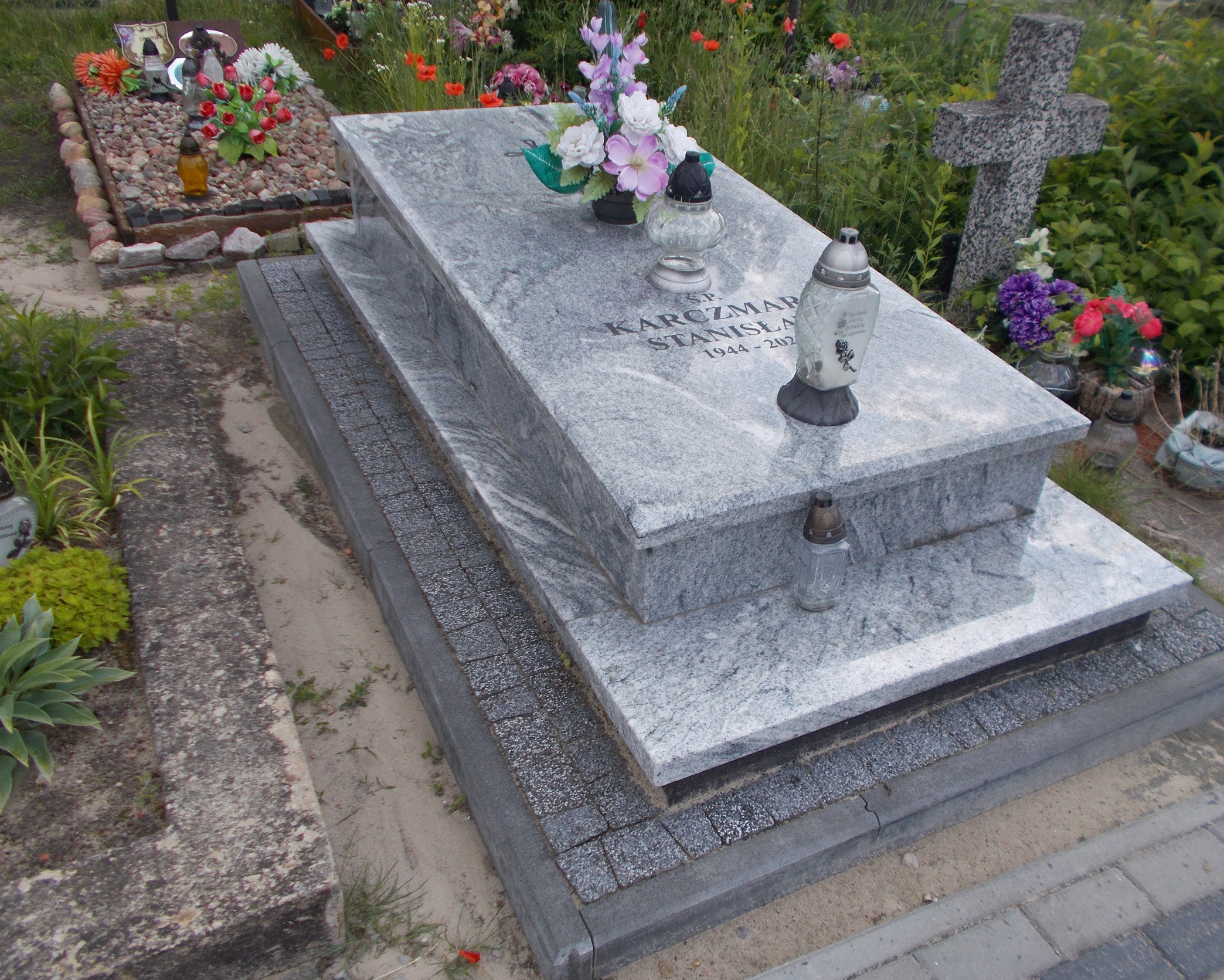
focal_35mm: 28
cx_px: 667
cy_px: 495
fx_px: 1014
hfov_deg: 62.1
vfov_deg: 51.5
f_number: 8
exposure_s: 1/80
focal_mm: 4.6
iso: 80
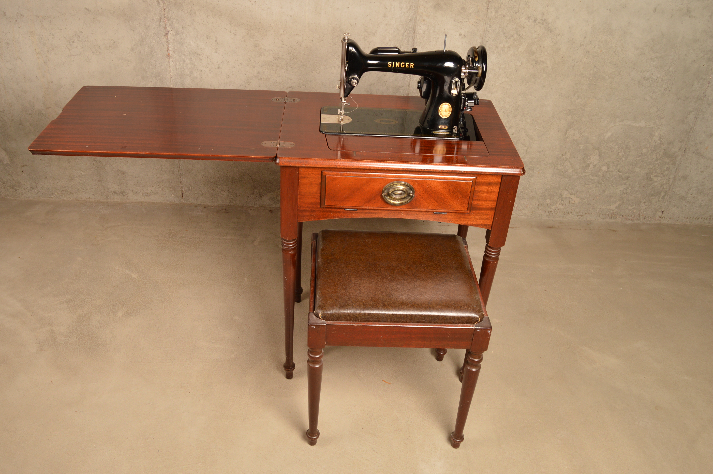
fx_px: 633
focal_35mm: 32
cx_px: 335
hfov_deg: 58.7
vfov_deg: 41.0
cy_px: 226
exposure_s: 1/160
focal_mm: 20
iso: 200
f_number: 7.1
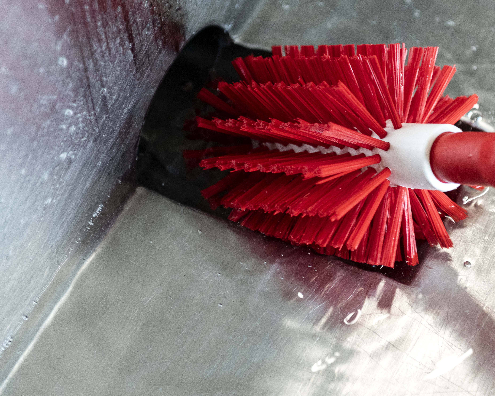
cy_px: 94
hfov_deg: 14.9
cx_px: 337
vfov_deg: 11.9
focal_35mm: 129
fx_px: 1890
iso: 800
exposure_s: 1/160
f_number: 3.2
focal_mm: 70
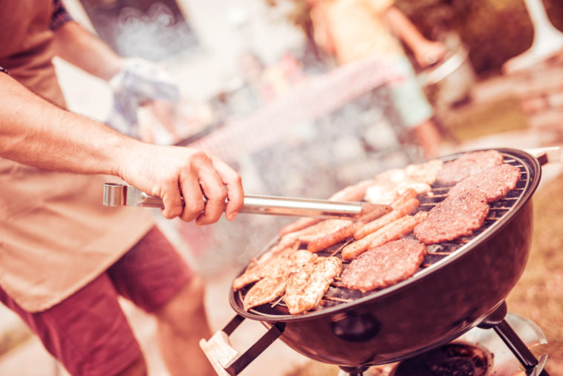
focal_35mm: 35
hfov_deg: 54.4
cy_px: 188
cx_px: 282
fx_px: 548
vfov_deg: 37.9
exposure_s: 1/200
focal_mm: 35
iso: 100
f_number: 1.8
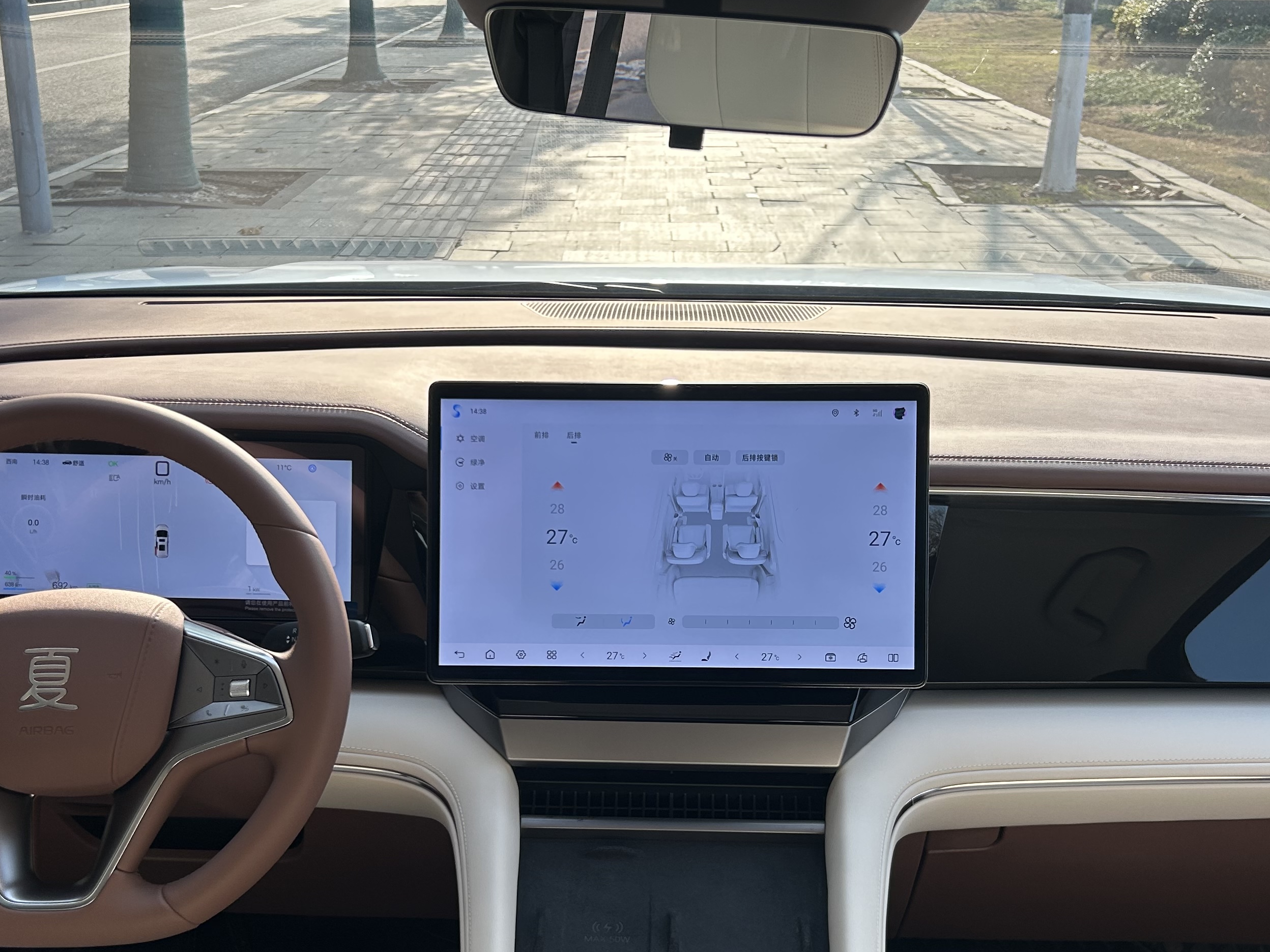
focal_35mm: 42
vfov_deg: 34.1
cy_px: 631
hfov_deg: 44.8
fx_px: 1541
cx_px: 643
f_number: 1.5
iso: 50
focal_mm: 5.7
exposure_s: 1/709
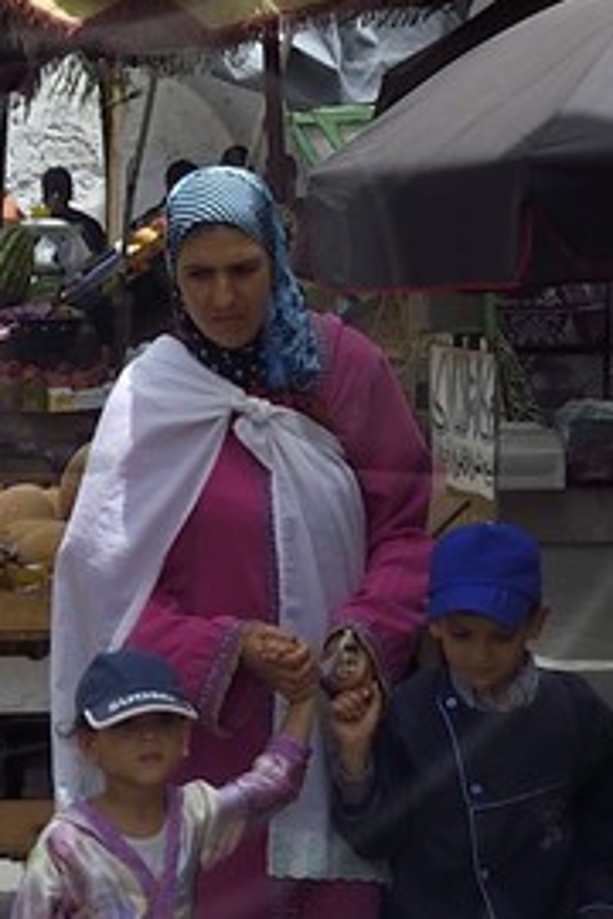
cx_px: -180
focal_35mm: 213
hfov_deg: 6.4
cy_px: 61
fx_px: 5440
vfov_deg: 9.6
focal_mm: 36
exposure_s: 1/500
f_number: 9
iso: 200
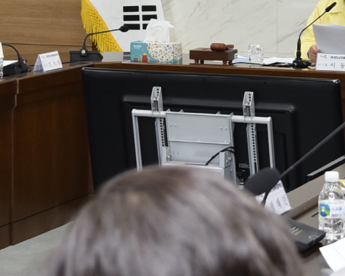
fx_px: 1542
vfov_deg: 10.1
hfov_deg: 12.8
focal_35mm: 151
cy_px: -56
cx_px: 124
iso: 500
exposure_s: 1/125
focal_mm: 35
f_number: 4
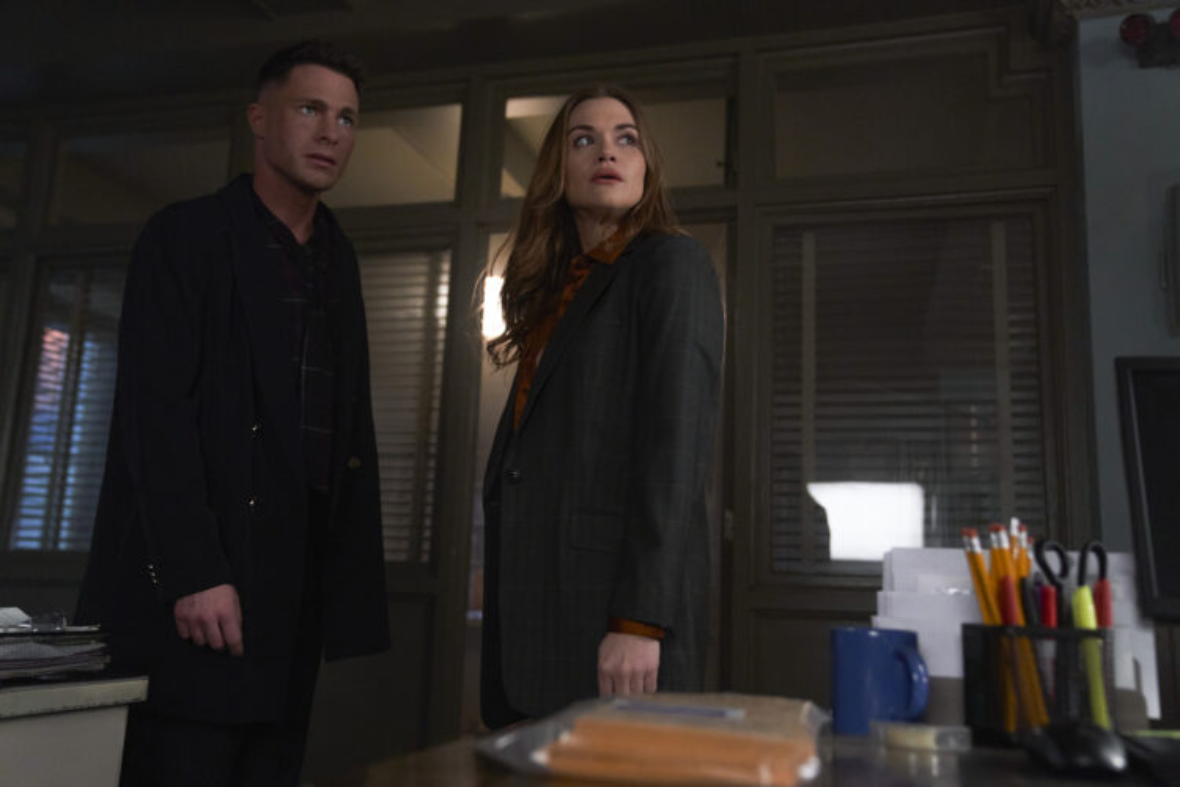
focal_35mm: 34
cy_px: 394
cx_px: 590
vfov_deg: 38.9
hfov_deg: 55.8
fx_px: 1114
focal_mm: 34
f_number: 2.8
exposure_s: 1/80
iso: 5000
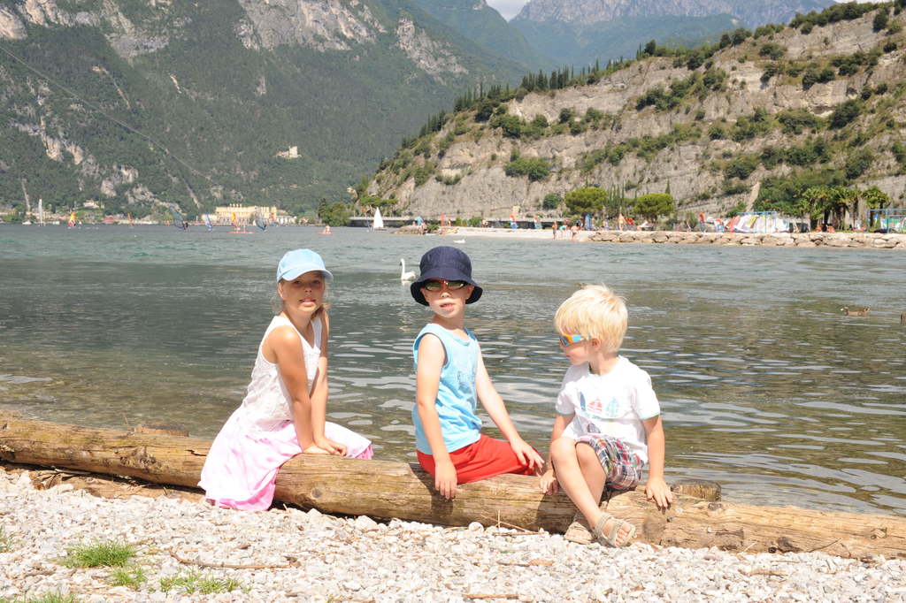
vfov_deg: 27.0
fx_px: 1258
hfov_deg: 39.6
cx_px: 453
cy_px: 302
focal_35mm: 50
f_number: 16
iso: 400
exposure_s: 1/250
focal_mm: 50
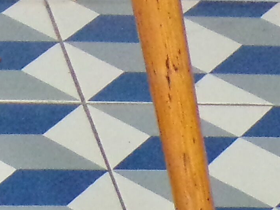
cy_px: -64
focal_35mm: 272
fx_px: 2200
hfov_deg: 7.1
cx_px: -223
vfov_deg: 5.4
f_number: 3.4
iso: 788
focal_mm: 7.6
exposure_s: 1/60
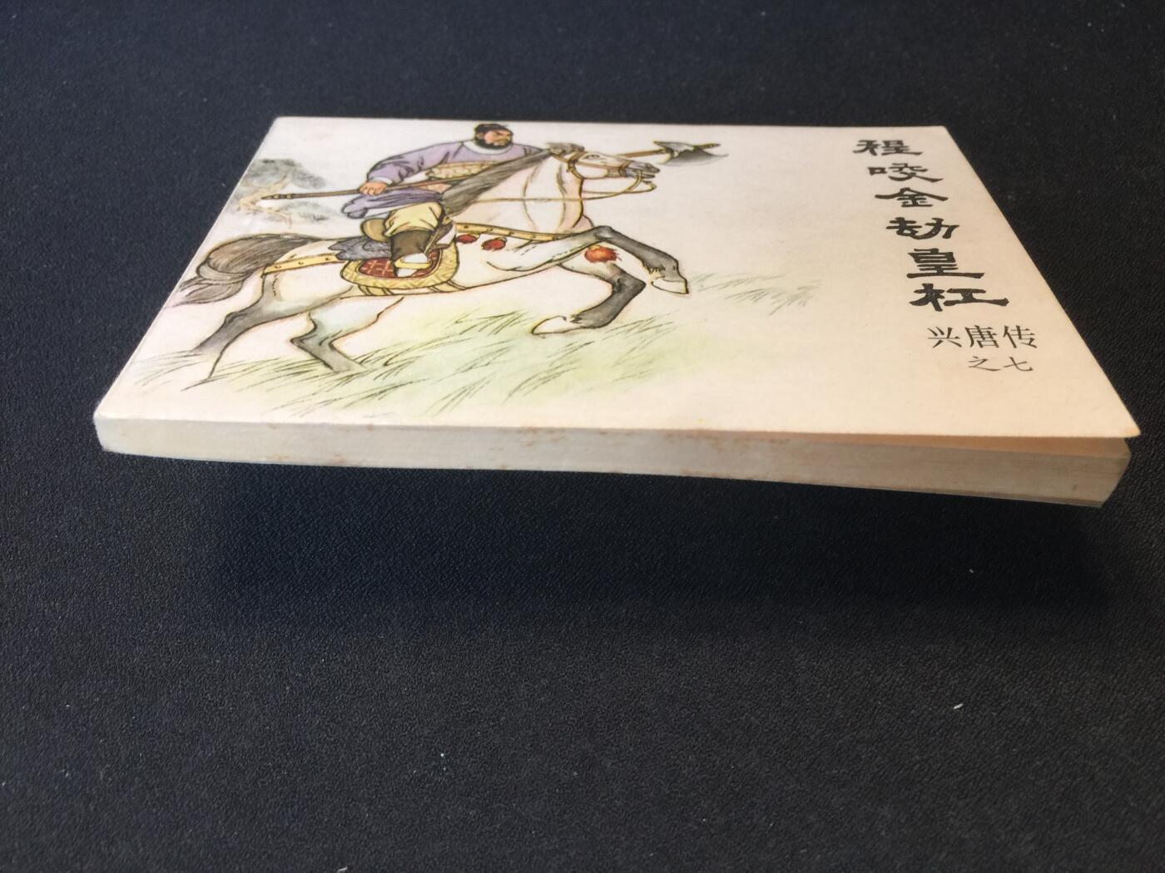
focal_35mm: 29
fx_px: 976
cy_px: 436
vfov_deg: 48.2
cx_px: 582
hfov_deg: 61.7
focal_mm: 4.15
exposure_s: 1/33
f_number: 2.2
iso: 40
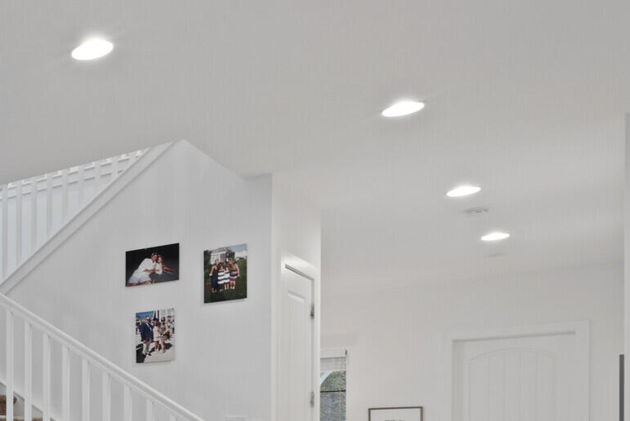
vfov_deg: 26.8
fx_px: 823
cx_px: -282
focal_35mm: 47
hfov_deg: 29.0
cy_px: 436
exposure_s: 1
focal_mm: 16
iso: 250
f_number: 8
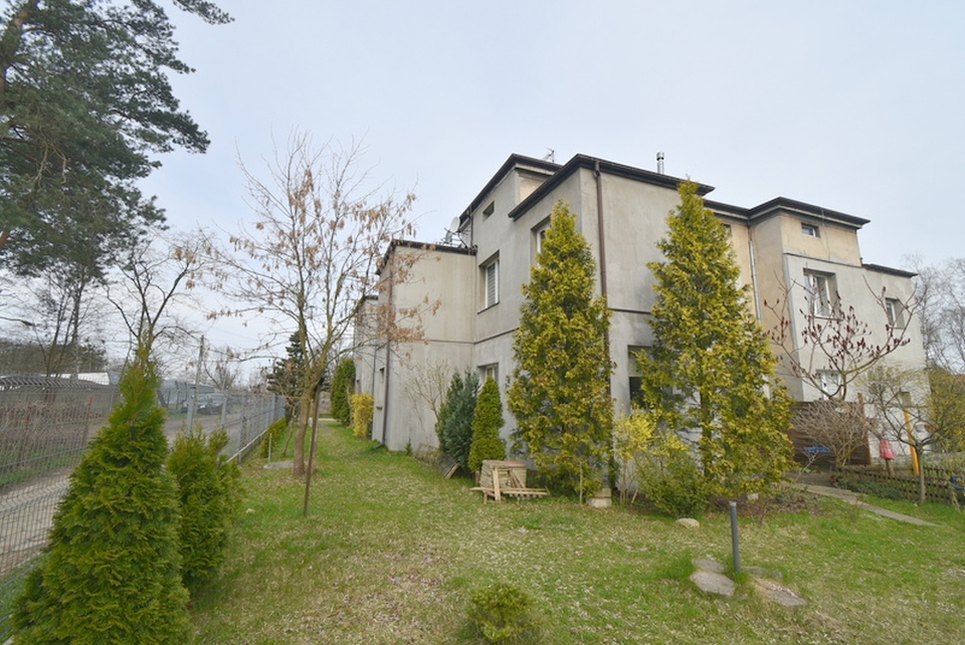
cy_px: 322
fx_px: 402
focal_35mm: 15
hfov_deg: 100.3
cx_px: 482
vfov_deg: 77.4
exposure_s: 1/250
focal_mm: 10
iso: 125
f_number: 8
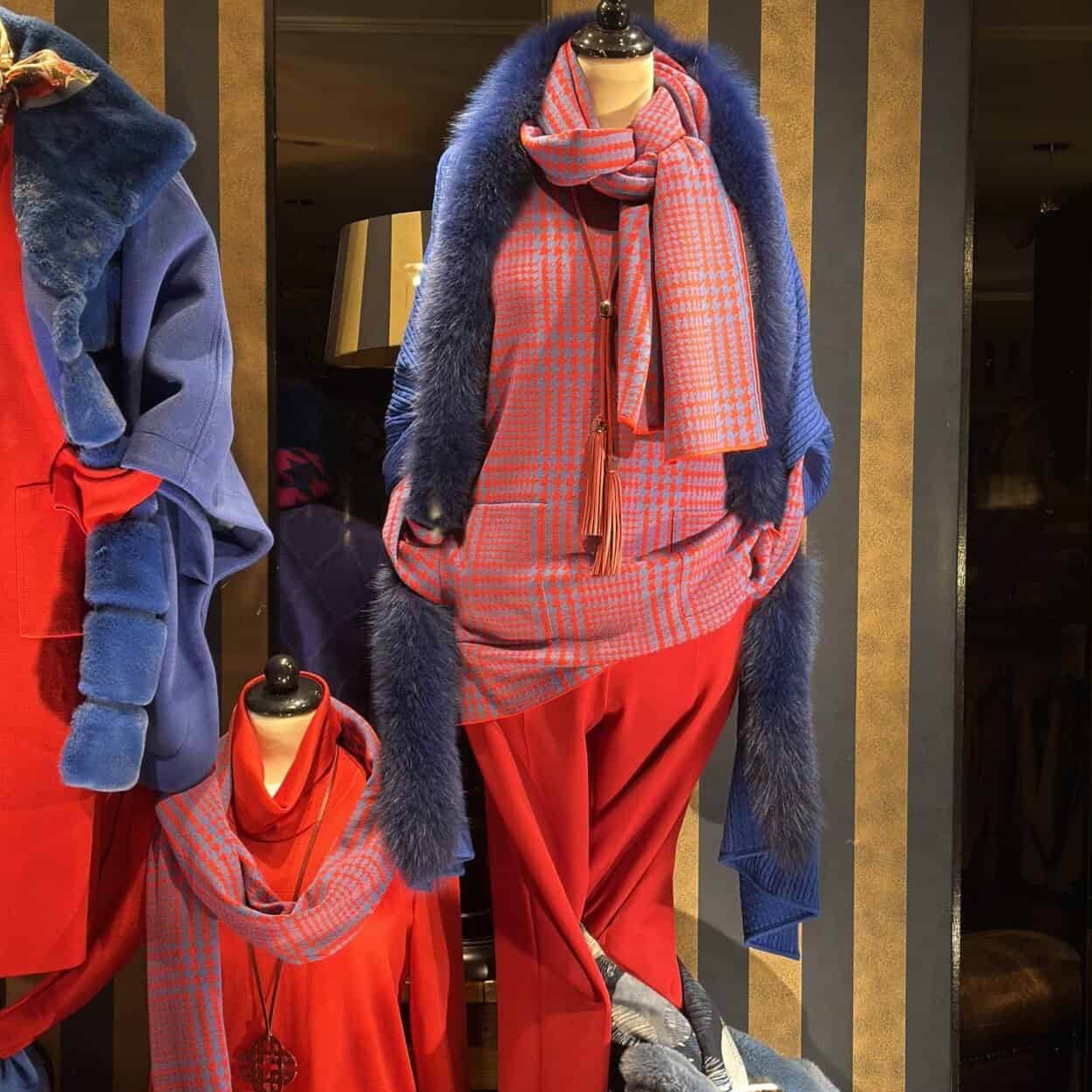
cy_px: 716
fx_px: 2177
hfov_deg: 28.2
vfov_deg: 28.0
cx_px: 576
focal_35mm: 61
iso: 100
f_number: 1.78
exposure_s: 1/50
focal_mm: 6.86
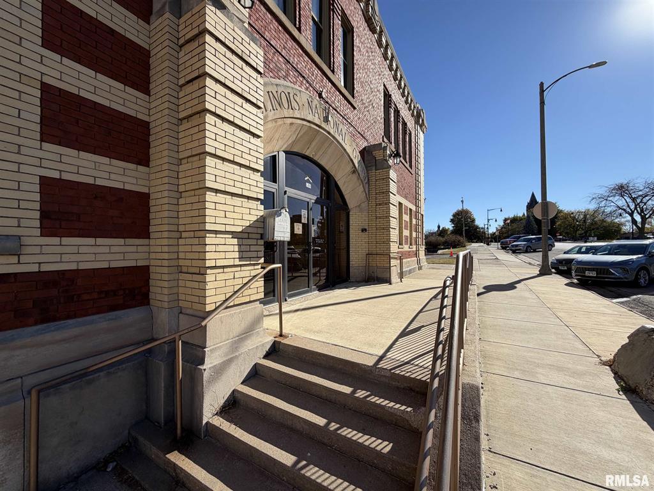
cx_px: 327
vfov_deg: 85.7
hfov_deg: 102.1
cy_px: 246
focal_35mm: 14
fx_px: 265
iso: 20
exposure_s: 1/1001
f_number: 2.2
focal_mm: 2.22
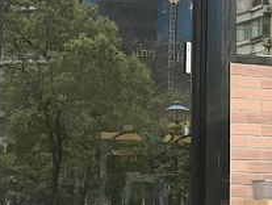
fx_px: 1063
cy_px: -202
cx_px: 184
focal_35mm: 135
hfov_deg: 14.6
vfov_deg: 10.2
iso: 20
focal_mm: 3.99
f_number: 1.8
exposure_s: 1/344
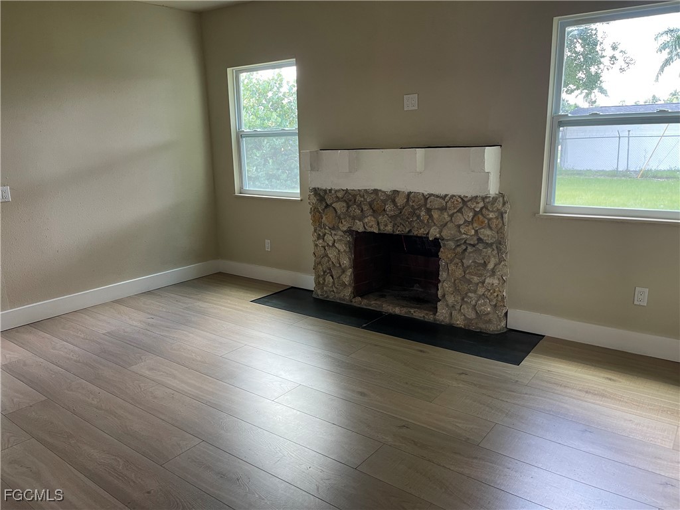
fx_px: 491
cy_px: 255
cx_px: 340
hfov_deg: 69.4
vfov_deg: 54.9
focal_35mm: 25
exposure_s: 1/81
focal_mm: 5.1
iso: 125
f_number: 1.6
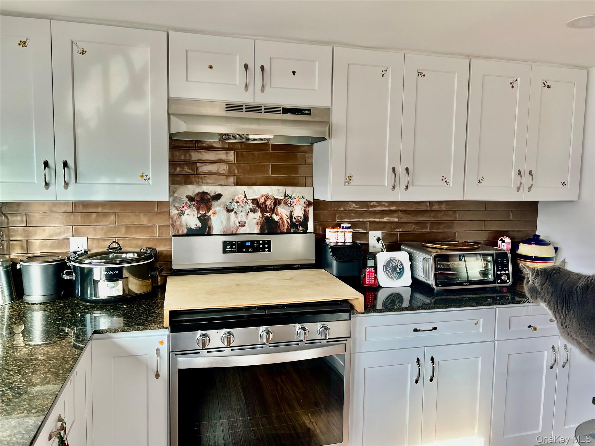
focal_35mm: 26
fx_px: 447
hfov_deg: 67.3
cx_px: 298
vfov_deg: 53.1
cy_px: 223
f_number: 1.5
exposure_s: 1/121
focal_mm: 5.7
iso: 50
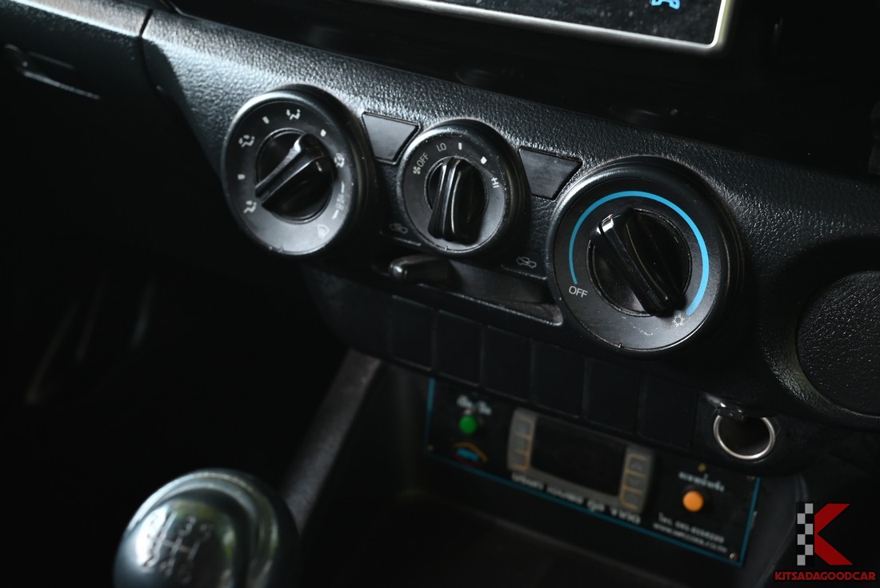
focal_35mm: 50
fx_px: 1222
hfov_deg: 39.6
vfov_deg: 27.0
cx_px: 440
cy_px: 294
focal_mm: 50
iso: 800
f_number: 8
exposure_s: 1/10
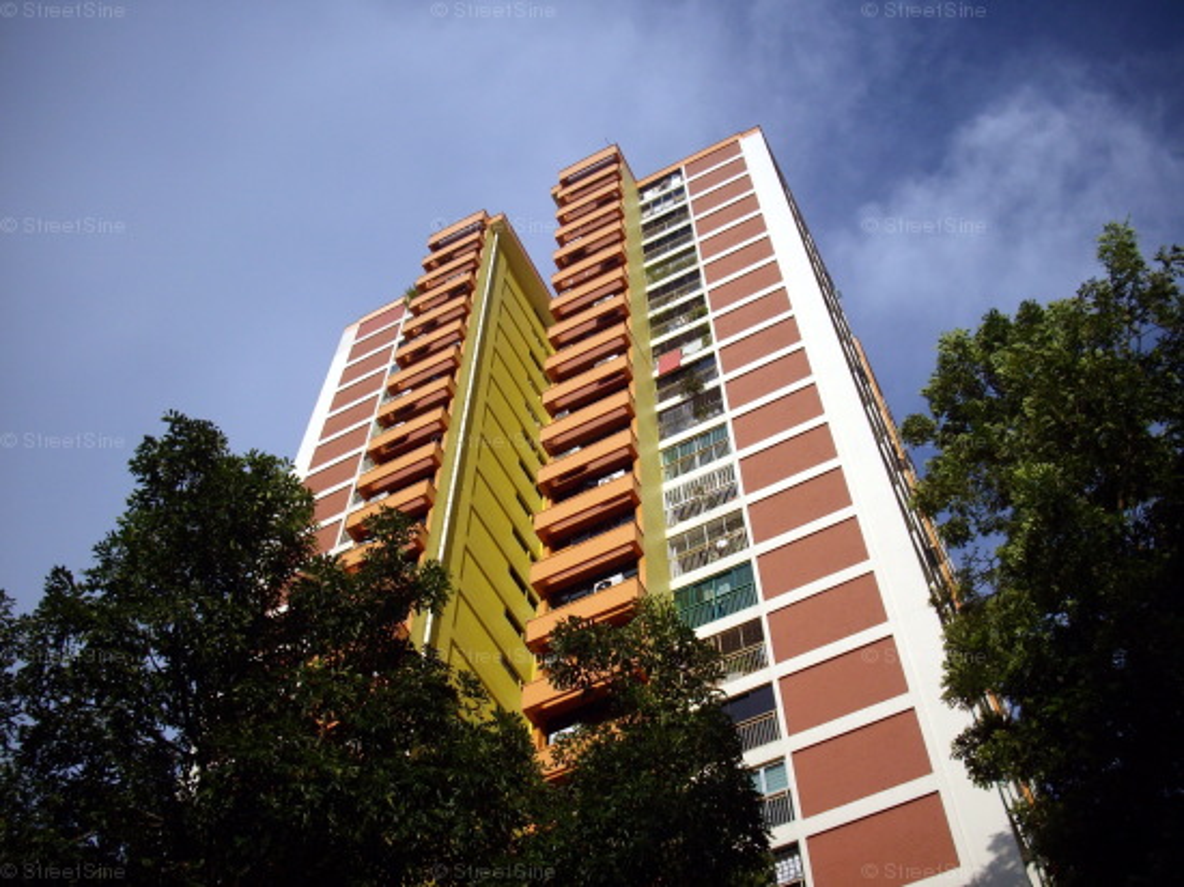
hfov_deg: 50.2
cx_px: 592
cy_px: 444
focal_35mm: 37
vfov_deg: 38.6
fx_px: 1265
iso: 80
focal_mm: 6.2
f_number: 5.6
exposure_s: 1/640
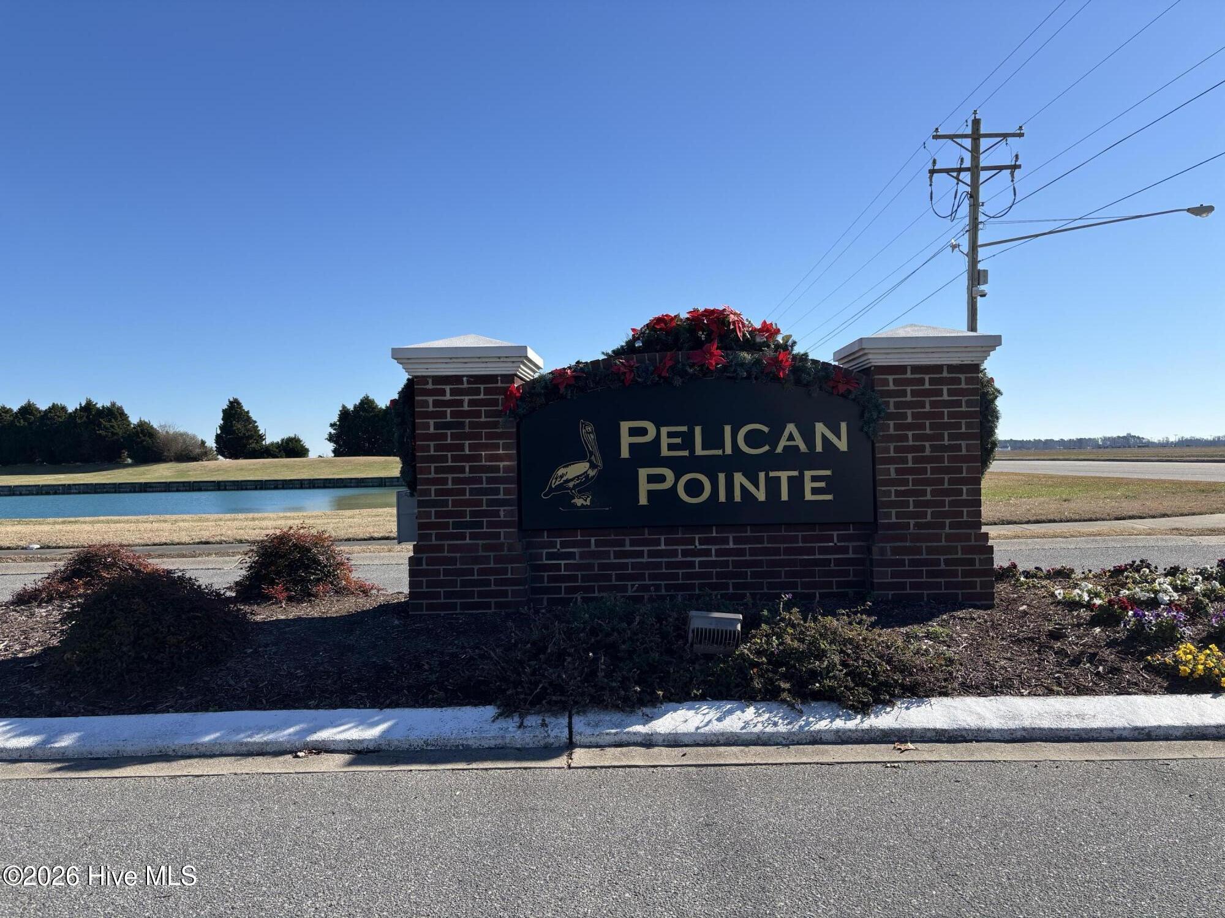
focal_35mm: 26
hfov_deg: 67.3
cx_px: 612
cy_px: 459
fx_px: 920
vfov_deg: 53.1
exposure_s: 1/3311
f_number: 1.6
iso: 50
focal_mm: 5.96
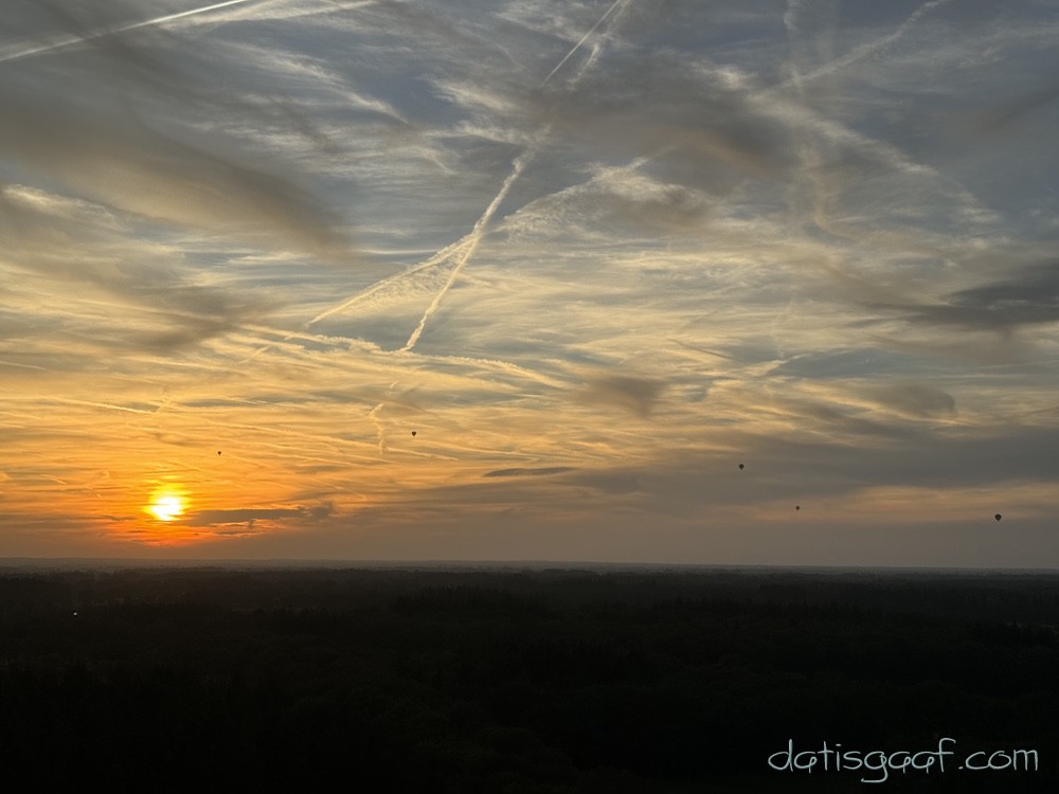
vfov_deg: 30.3
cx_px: 530
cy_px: 397
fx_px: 1468
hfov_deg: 39.7
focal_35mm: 48
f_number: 1.78
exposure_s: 1/3096
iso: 64
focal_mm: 6.86
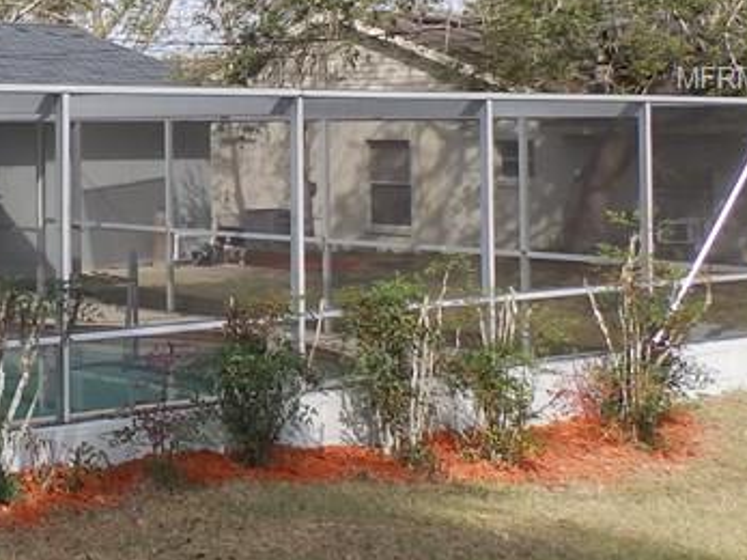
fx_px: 1402
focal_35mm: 65
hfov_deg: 24.7
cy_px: 80
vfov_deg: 22.2
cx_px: -295
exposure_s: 1/400
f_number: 4.5
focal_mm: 4
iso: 80
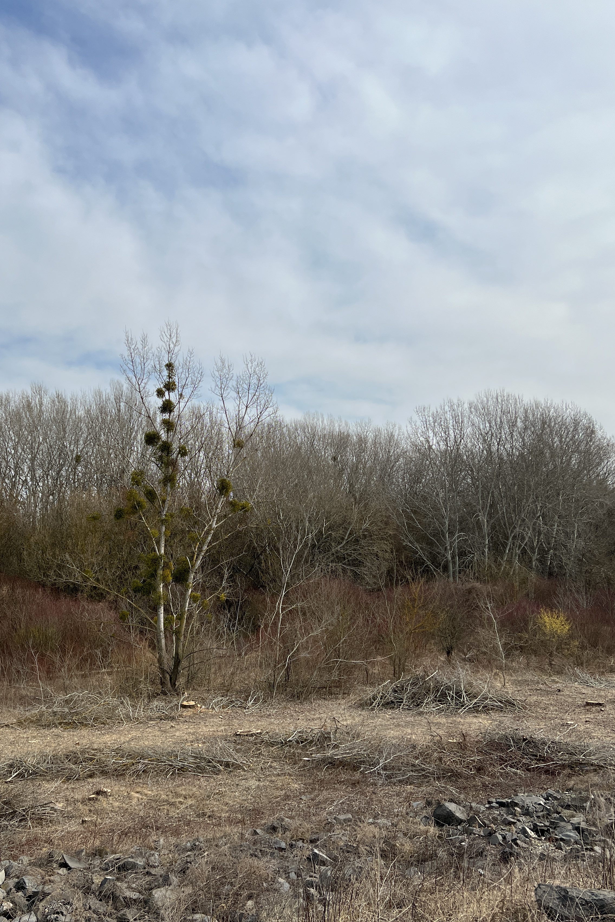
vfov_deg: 58.7
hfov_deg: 40.7
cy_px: 480
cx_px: 214
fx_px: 820
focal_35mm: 32
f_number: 1.5
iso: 50
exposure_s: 1/6579
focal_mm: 5.7
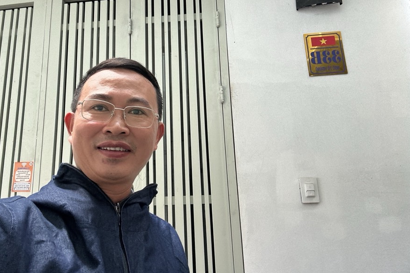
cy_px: 126
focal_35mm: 28
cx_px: 179
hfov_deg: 65.2
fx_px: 319
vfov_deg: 46.3
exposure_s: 1/50
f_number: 1.9
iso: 100
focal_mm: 2.69
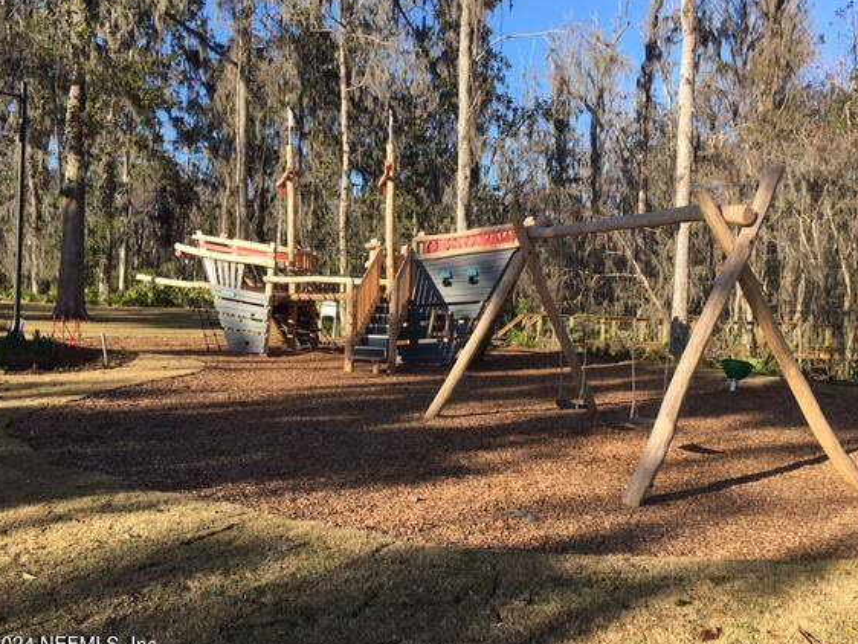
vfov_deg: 43.0
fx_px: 818
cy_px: 311
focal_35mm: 33
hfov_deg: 55.3
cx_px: 455
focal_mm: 4.15
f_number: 2.2
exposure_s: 1/732
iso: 25
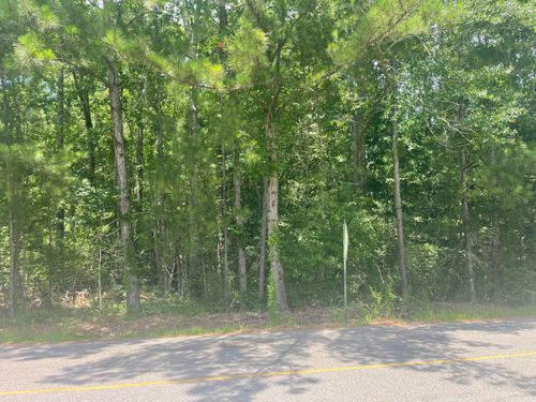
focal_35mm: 25
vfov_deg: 54.9
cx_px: 268
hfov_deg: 69.4
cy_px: 201
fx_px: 387
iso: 32
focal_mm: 5.1
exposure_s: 1/413
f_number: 1.6
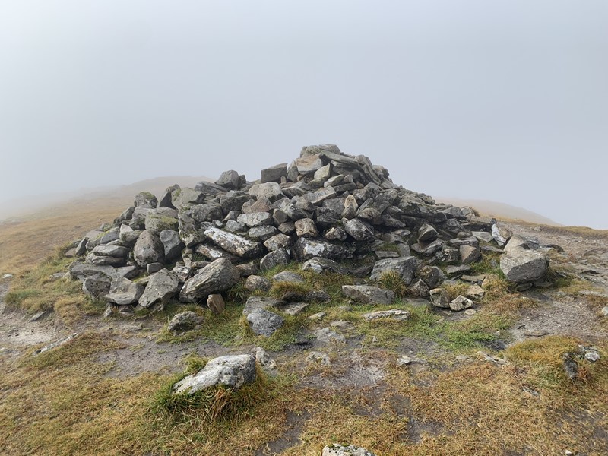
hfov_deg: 67.3
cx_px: 304
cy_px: 228
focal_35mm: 26
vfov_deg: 53.1
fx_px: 457
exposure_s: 1/1282
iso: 25
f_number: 1.8
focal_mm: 4.25
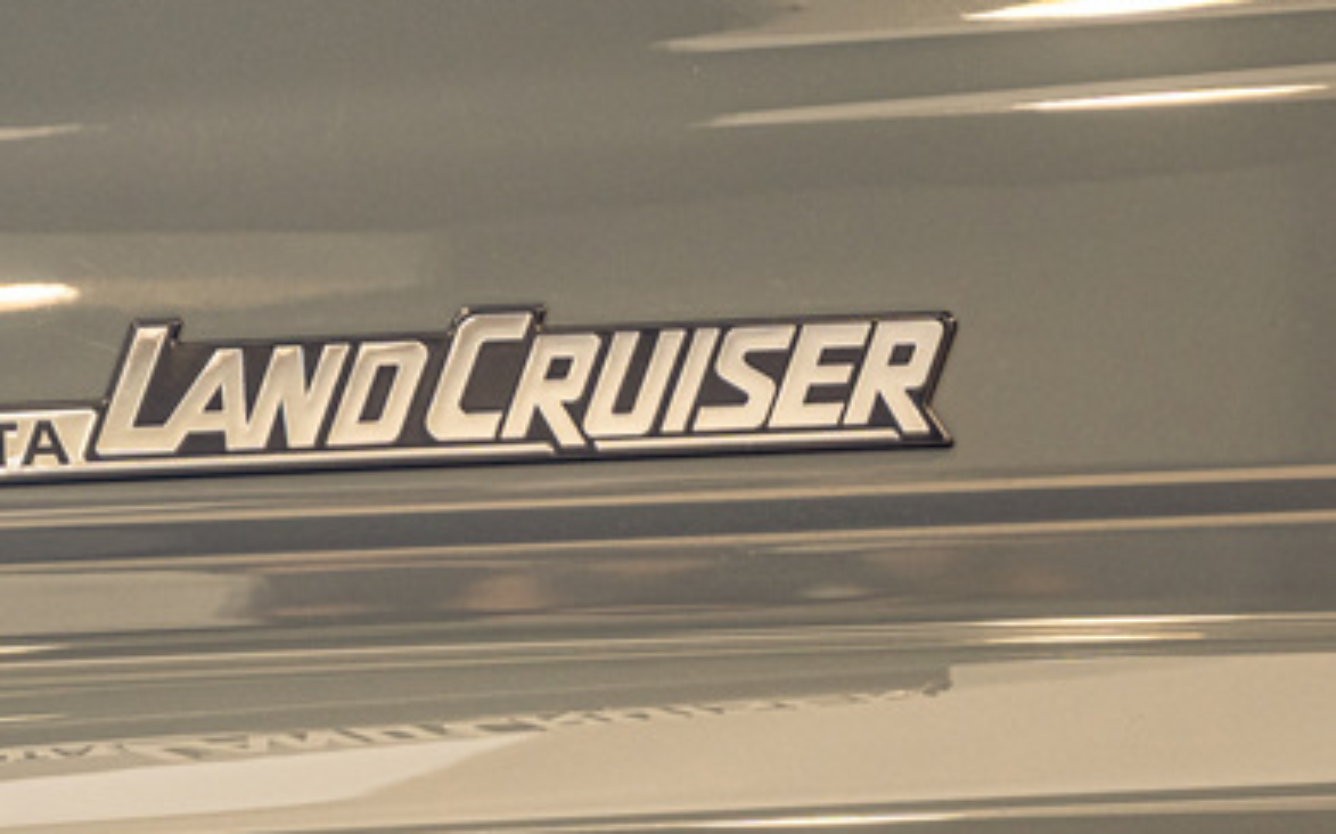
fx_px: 7279
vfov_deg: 6.6
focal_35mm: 200
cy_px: 403
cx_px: 408
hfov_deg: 10.5
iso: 640
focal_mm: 75
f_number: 2.8
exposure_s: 1/125
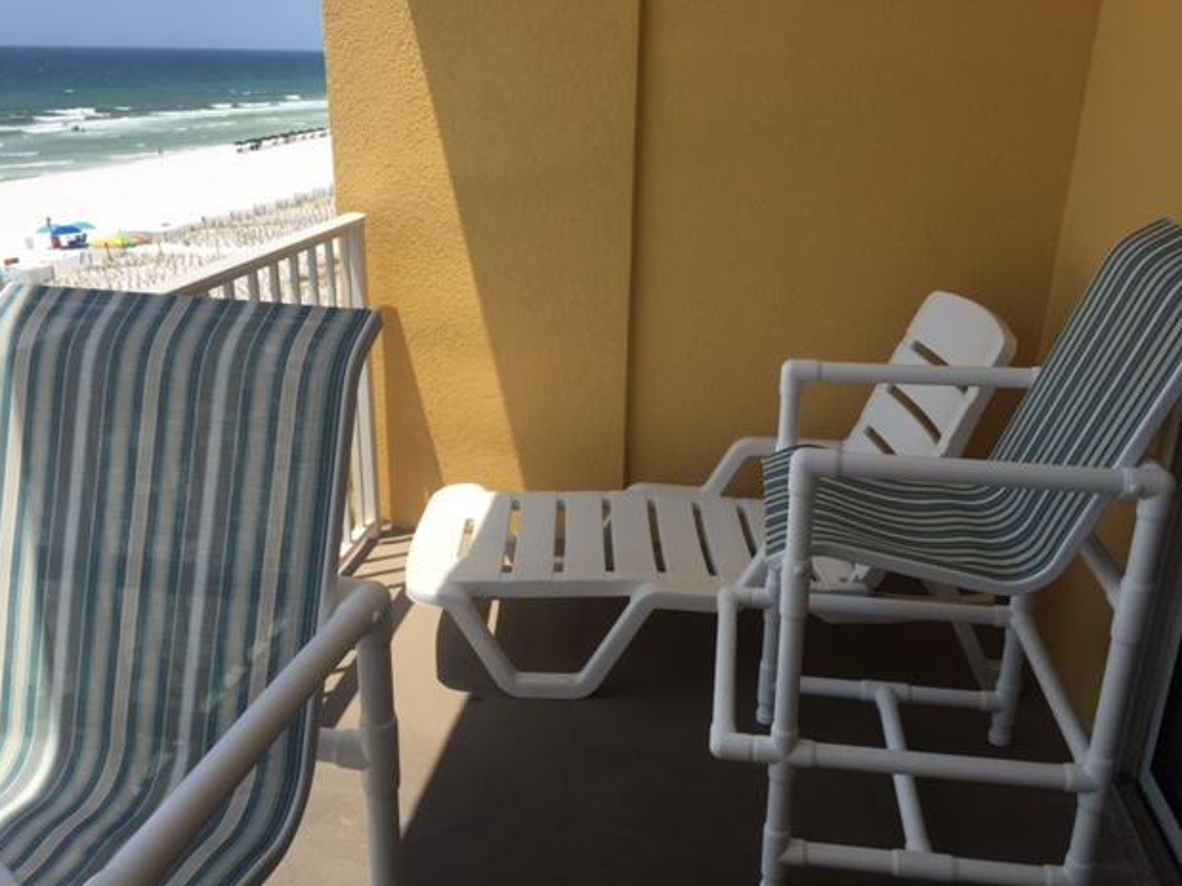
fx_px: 1024
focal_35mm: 30
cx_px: 586
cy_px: 441
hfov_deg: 60.0
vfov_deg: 46.8
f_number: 2.2
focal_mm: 4.15
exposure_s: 1/2475
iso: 32
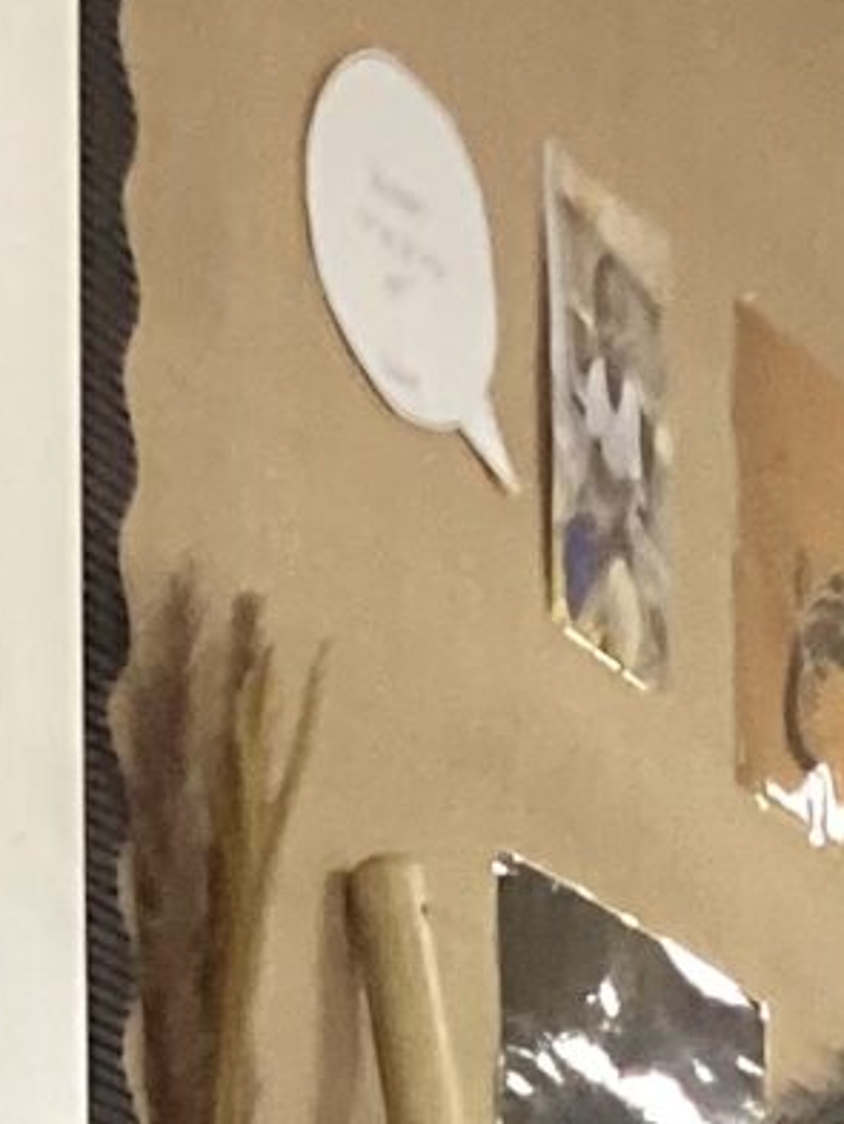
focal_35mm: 202
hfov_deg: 7.2
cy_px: 3275
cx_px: 1285
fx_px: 6563
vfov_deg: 8.4
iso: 250
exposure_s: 1/50
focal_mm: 3.3
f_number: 2.4
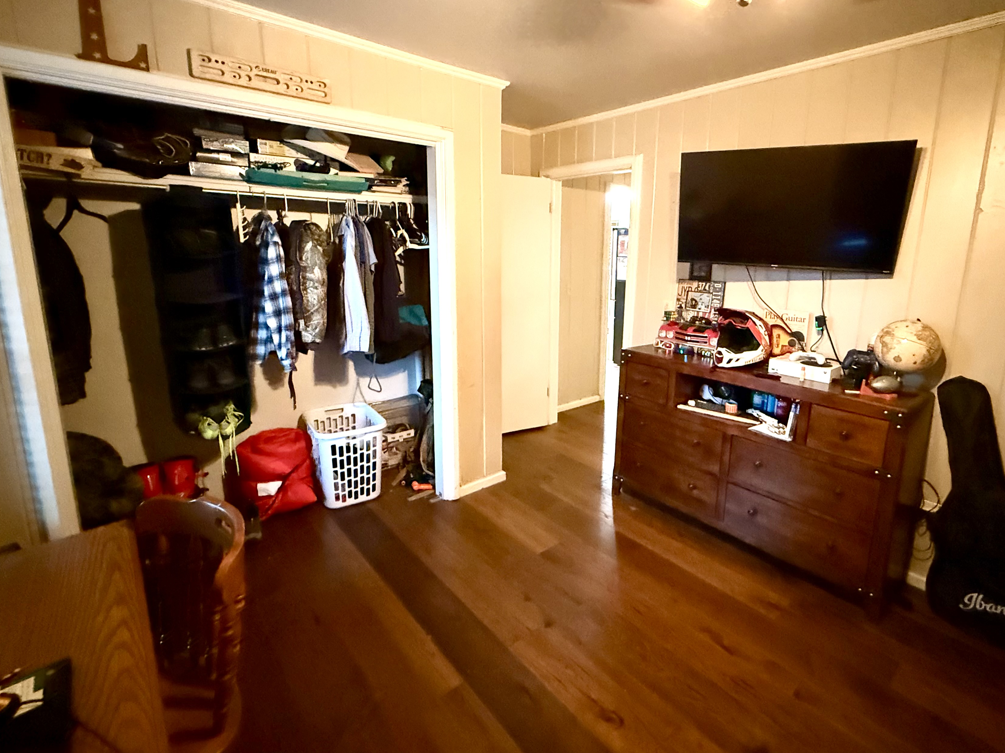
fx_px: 494
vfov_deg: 74.5
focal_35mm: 17
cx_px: 553
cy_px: 338
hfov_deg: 90.7
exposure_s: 1/30
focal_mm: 2.22
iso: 1250
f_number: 2.2
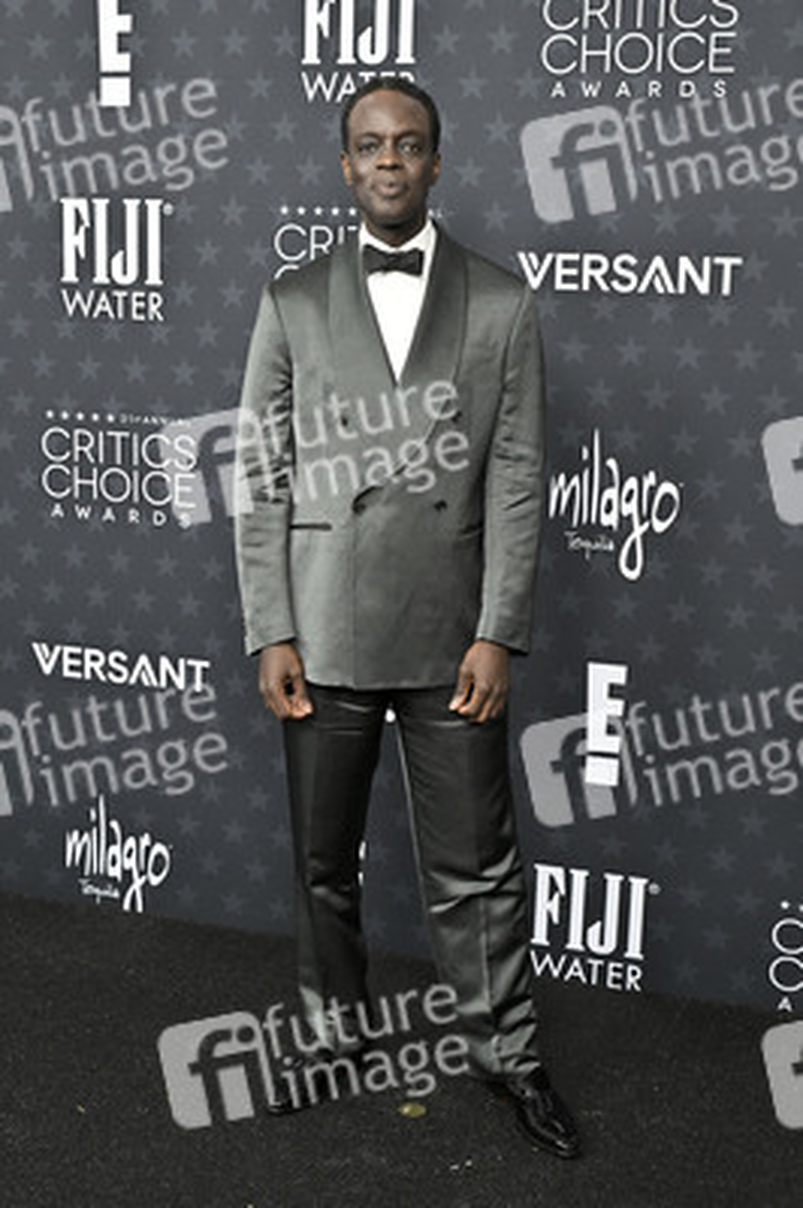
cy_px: 604
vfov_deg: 50.7
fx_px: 1274
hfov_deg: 35.0
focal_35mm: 38
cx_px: 402
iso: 1250
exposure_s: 1/320
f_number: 5
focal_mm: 38
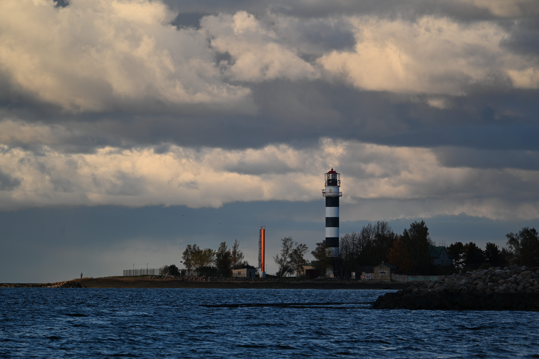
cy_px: 180
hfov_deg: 7.9
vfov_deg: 5.3
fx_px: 3890
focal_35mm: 260
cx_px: 270
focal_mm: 260
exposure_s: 1/320
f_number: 5.3
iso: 100
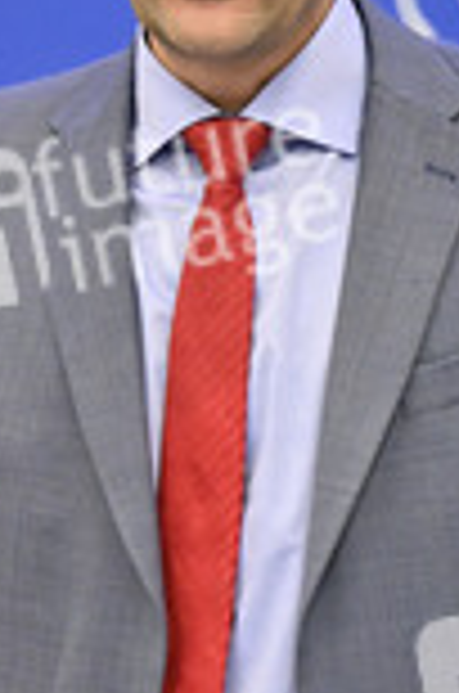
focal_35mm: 456
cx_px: 238
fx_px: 8760
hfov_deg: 3.0
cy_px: 441
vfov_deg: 4.5
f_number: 2.8
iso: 5000
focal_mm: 175
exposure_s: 1/800
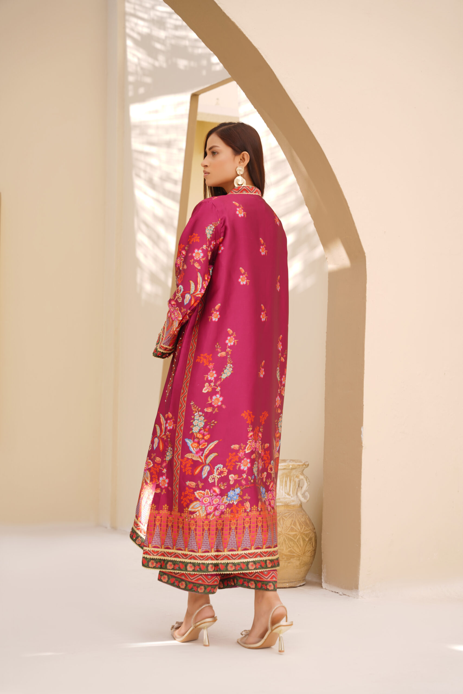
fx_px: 1261
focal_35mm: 65
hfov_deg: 20.8
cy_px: 347
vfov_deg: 30.8
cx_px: 232
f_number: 3.5
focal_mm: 65.4
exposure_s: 1/125
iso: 50
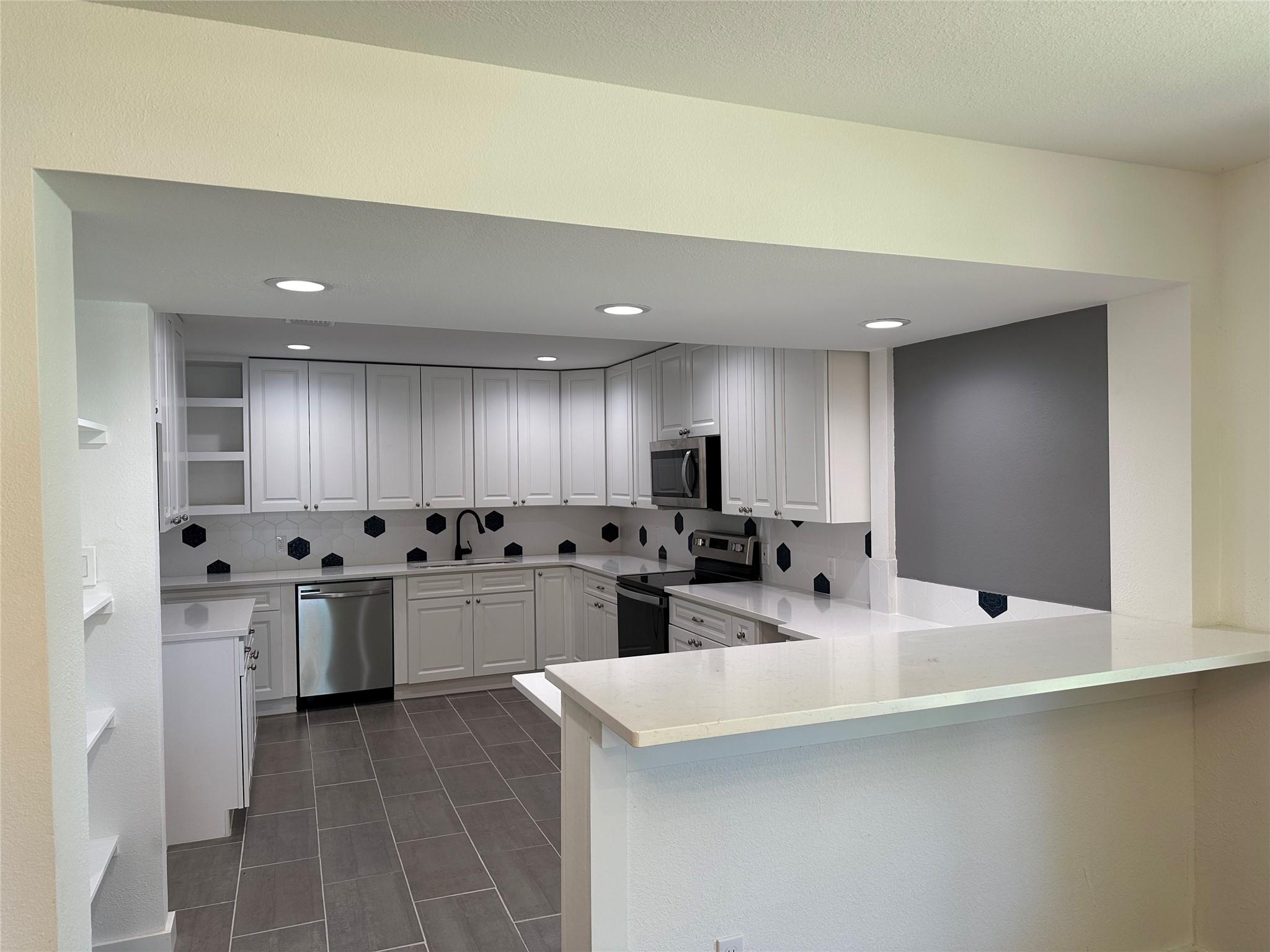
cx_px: 635
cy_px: 476
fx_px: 881
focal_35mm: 24
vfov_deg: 56.8
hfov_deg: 71.6
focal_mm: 6.86
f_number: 1.78
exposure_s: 1/120
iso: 64
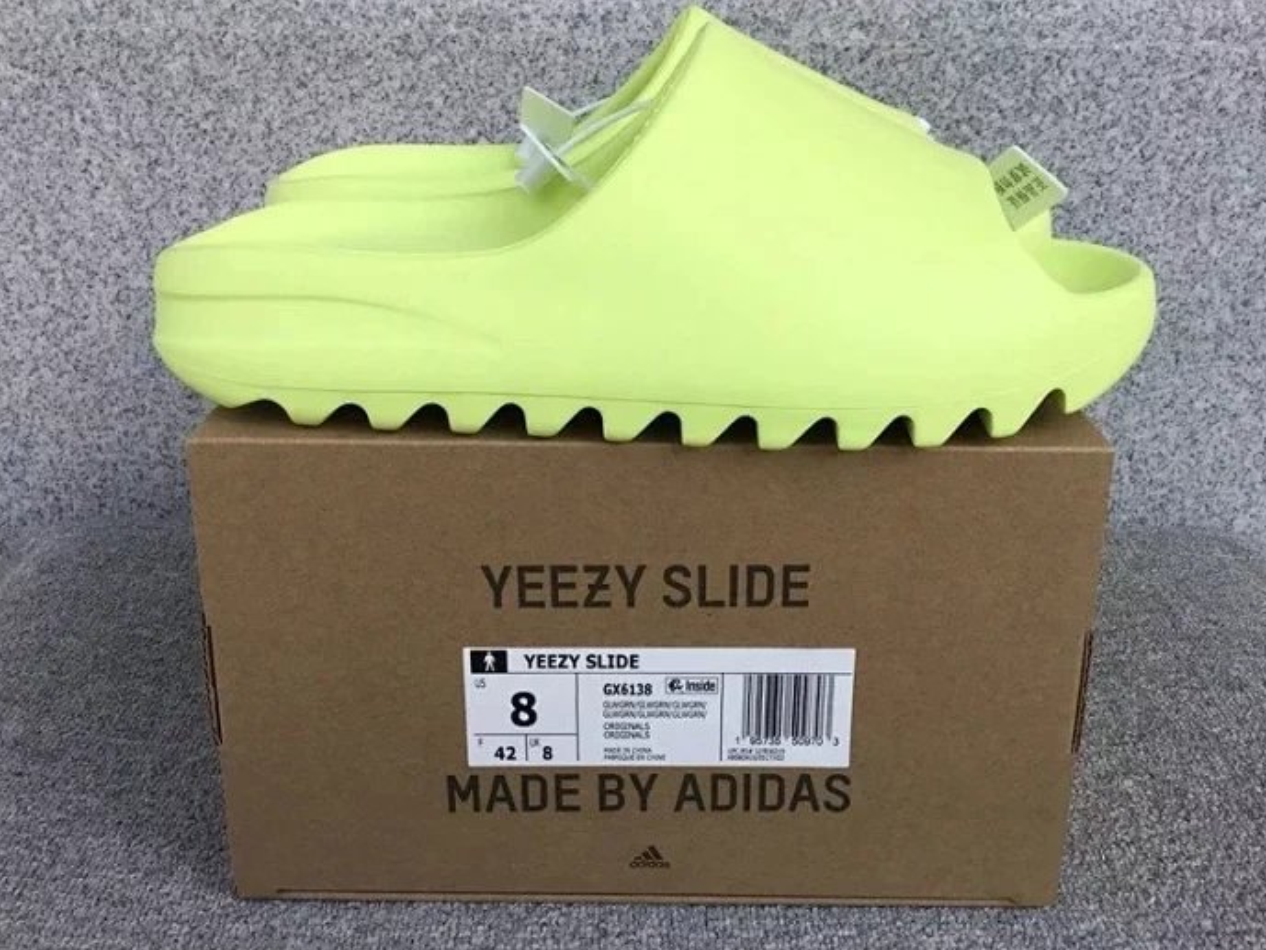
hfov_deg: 51.3
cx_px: 661
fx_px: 1317
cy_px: 430
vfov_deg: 39.6
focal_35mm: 36
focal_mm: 3.3
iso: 25
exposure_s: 1/684
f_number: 2.4
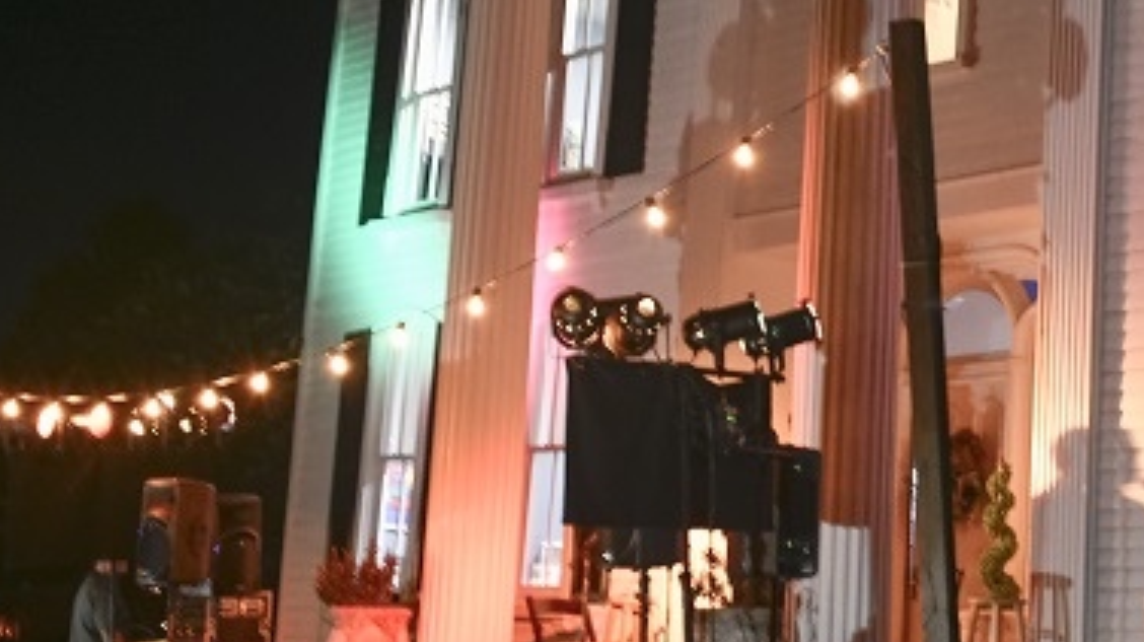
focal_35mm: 78
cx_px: 1293
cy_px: 277
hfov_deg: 25.1
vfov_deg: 15.5
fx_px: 2365
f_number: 8
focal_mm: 28
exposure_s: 1/4
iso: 1600
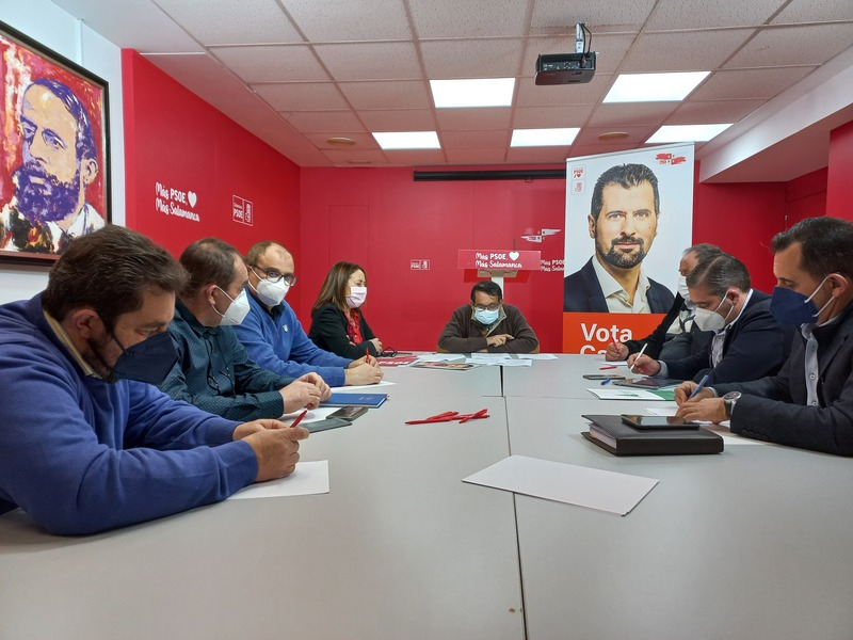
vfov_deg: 54.9
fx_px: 616
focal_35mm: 25
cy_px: 320
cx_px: 426
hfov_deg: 69.4
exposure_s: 1/49
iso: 40
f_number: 1.8
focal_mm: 4.6
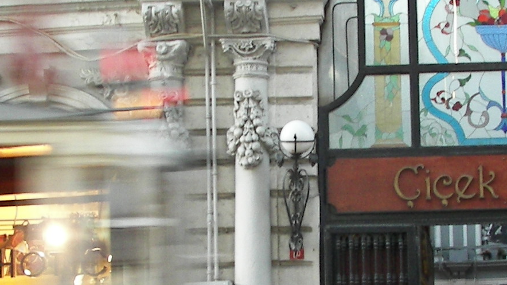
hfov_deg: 18.6
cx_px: 274
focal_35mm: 115
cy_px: 173
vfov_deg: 10.5
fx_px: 1546
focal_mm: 6
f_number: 2.8
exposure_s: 1/10
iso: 100
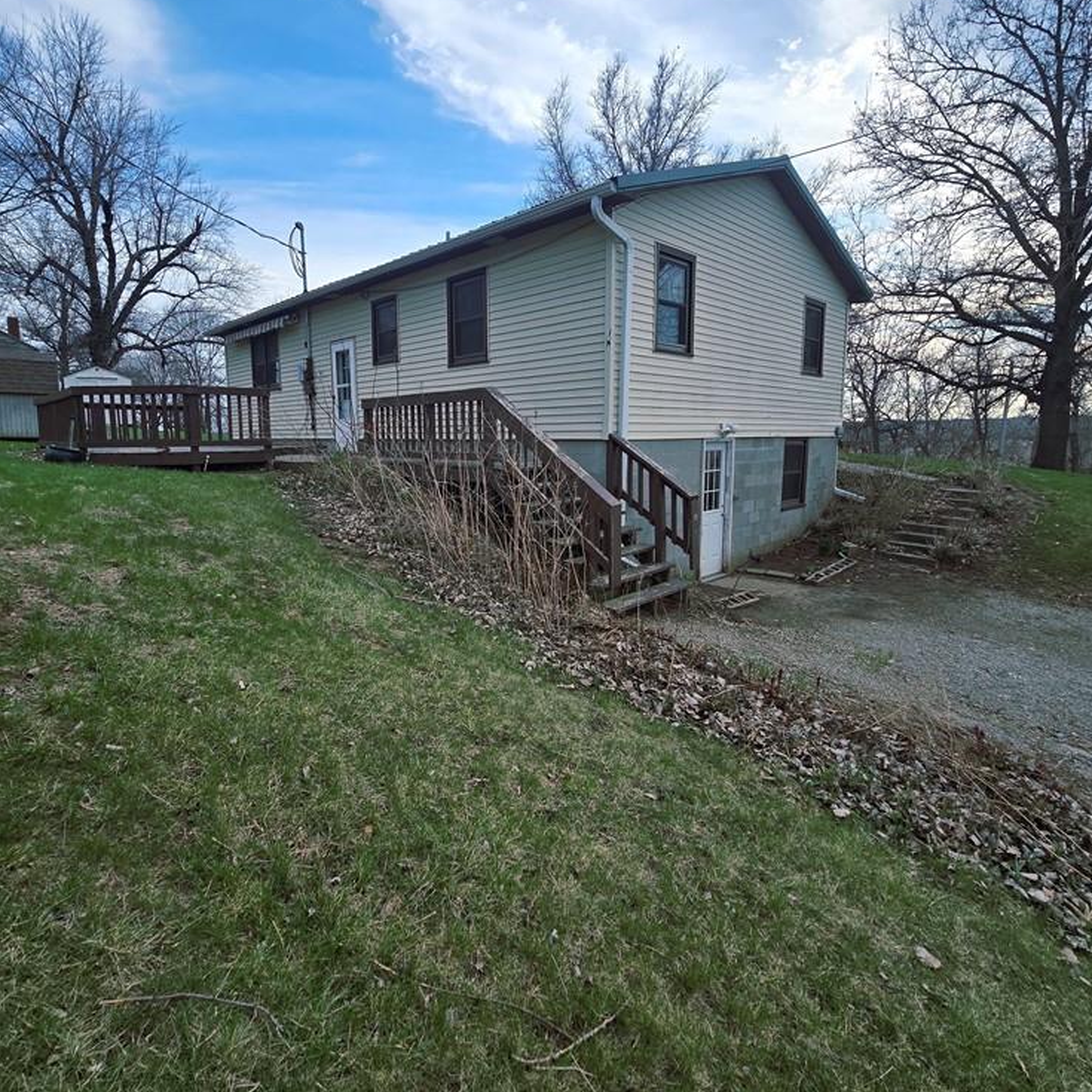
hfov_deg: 87.4
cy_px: 524
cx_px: 521
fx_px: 571
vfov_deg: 87.4
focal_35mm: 16
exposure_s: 1/1111
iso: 50
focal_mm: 2.2
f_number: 2.2
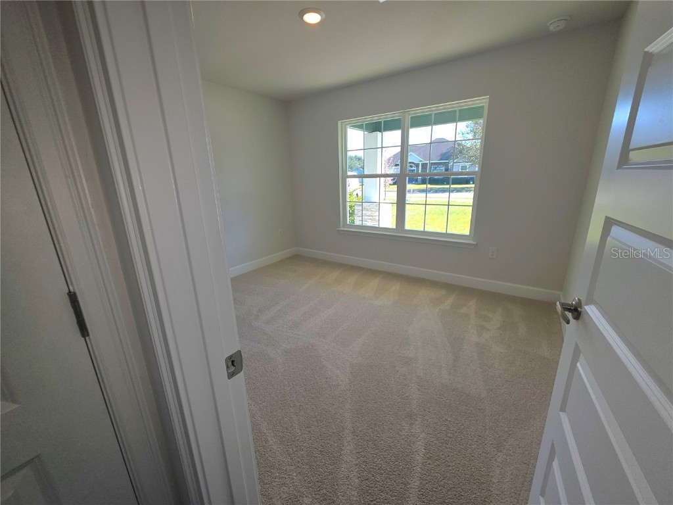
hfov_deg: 106.2
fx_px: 253
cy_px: 252
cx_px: 336
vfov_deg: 89.9
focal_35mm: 13
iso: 20
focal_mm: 2.2
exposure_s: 1/120
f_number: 1.9
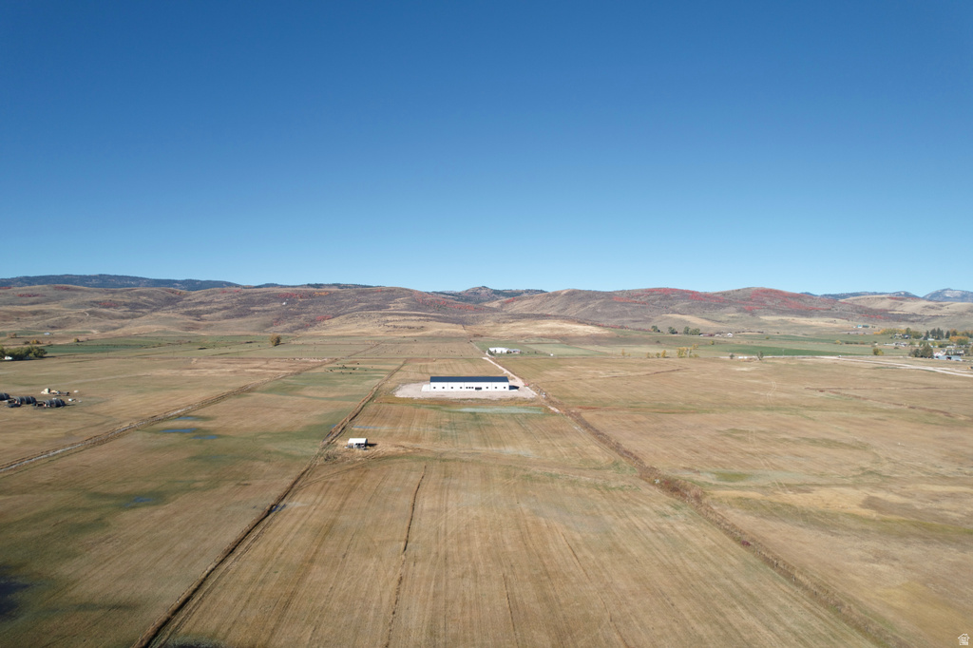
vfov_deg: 57.2
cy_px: 324
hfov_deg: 78.6
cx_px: 486
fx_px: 594
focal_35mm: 22
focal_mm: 8.38
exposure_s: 1/1600
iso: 110
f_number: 2.8
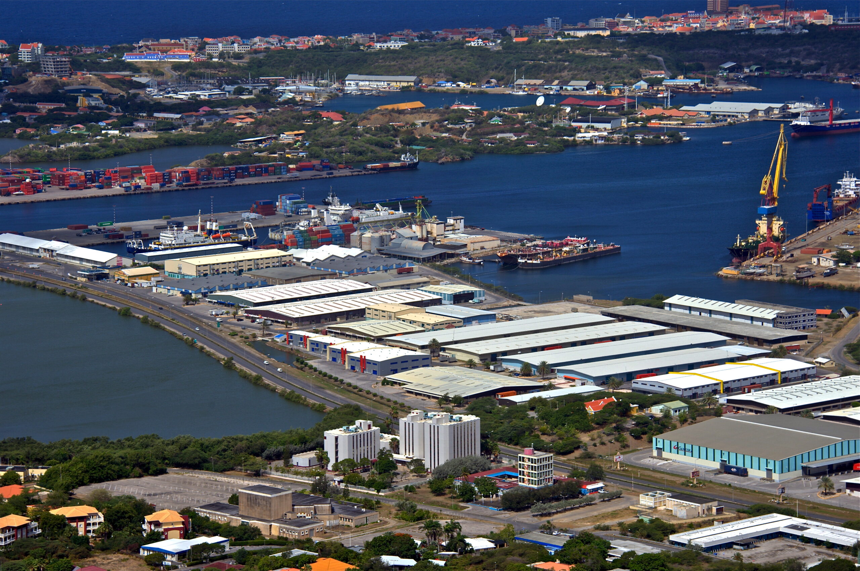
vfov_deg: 11.2
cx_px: 430
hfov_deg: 16.8
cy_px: 286
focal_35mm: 122
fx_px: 2910
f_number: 11
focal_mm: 122
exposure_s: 1/500
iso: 200
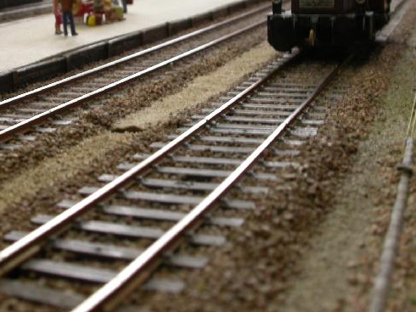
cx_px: 165
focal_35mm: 62
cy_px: 74
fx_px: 745
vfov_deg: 23.4
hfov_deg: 31.1
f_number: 5.3
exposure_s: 1/4.7
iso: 100
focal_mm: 7.85
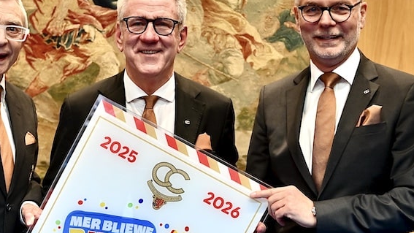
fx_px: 582
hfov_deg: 39.0
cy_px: 160
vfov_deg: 22.5
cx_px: 254
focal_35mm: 53
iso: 1800
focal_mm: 28
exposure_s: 1/100
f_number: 3.2
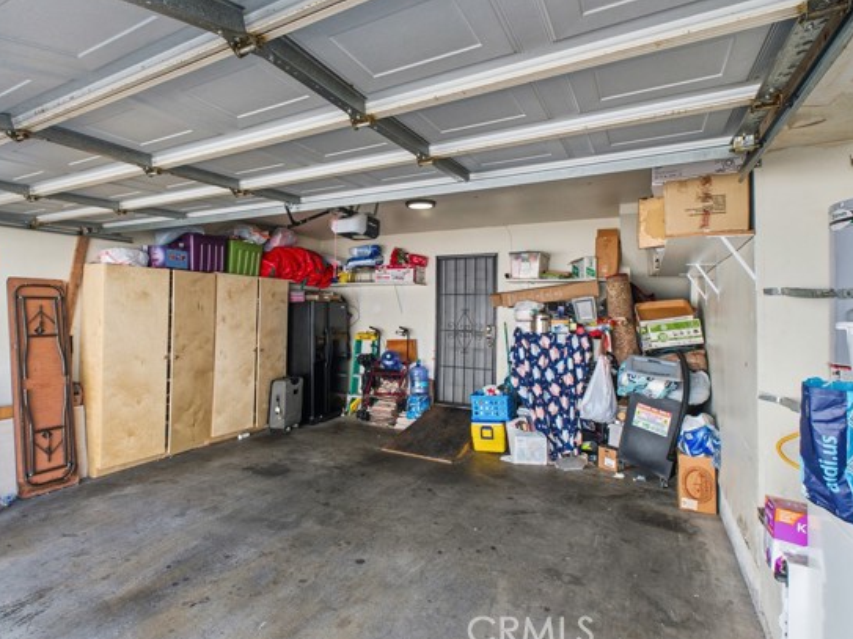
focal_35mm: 17
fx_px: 419
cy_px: 319
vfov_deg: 74.7
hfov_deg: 90.8
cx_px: 388
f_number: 9
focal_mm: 10
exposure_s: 1/200
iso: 640
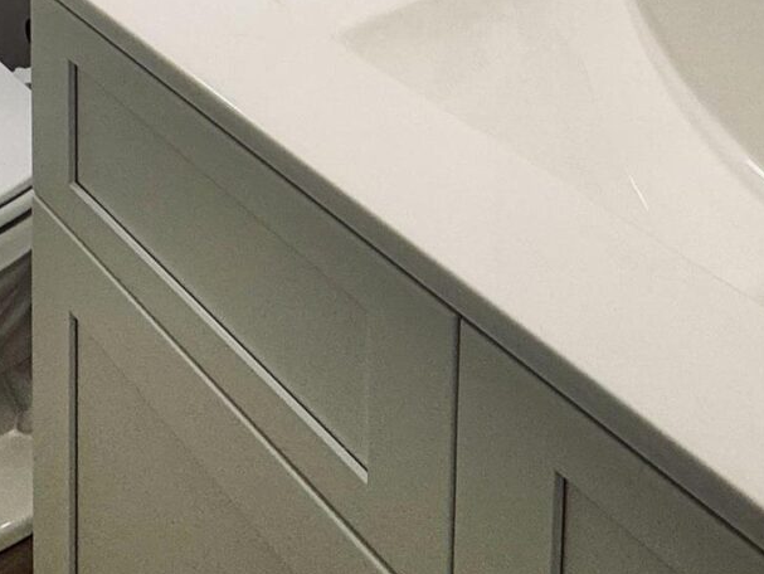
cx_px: 235
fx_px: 1303
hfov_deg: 32.3
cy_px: -490
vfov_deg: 18.6
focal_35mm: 59
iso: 64
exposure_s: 1/60
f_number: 2.2
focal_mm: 2.22
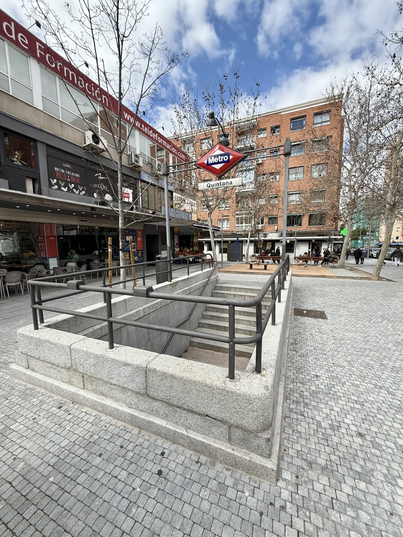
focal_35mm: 14
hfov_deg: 85.7
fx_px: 217
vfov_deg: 102.1
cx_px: 202
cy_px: 268
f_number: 2.2
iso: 50
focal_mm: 2.22
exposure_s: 1/1001
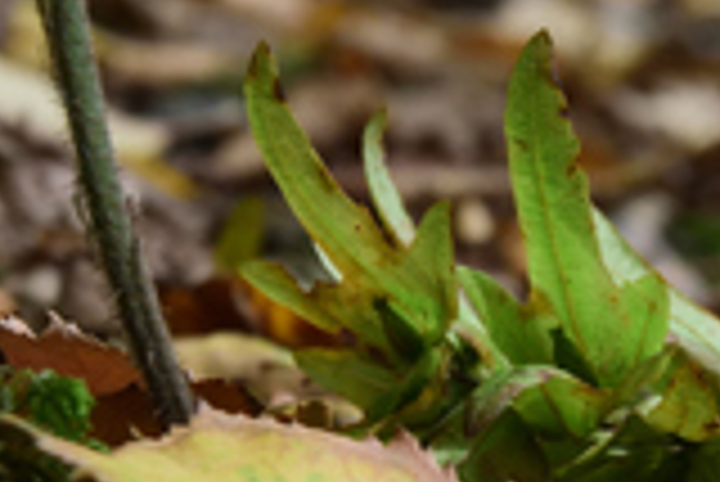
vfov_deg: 4.8
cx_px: 702
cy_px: 354
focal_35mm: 284
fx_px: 5685
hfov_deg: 7.2
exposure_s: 1/160
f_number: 9
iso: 1000
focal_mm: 66
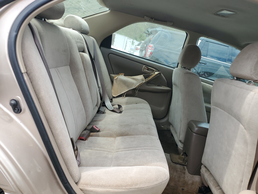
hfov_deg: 67.3
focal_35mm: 26
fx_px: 194
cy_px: 97
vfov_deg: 53.1
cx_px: 129
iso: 50
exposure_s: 1/476
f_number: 1.5
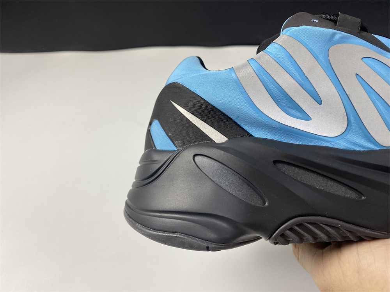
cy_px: 146
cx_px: 195
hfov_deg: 67.3
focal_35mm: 26
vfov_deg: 53.1
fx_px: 293
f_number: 1.8
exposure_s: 1/100
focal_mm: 4.25
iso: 50
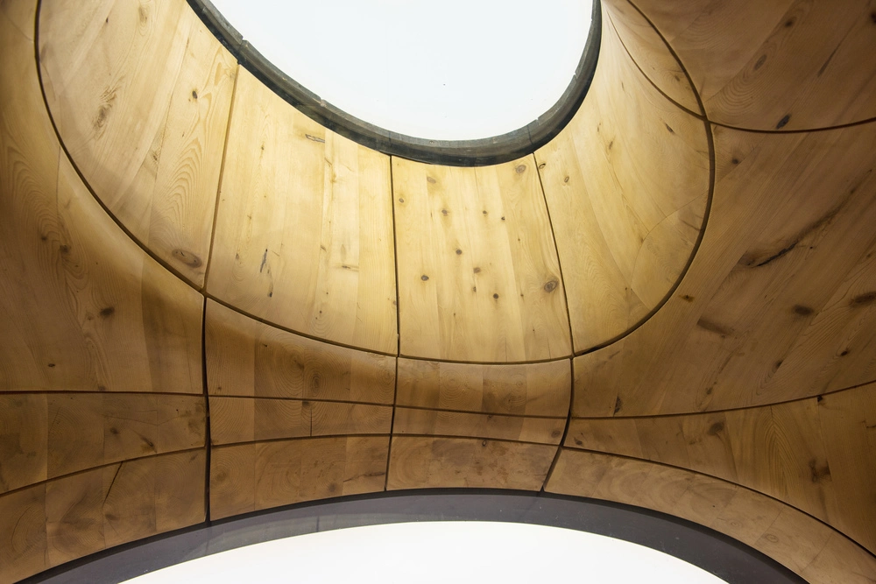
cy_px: 292
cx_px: 438
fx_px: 779
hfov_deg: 58.7
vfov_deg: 41.1
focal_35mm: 32
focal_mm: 32
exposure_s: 1/1000
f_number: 5
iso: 320
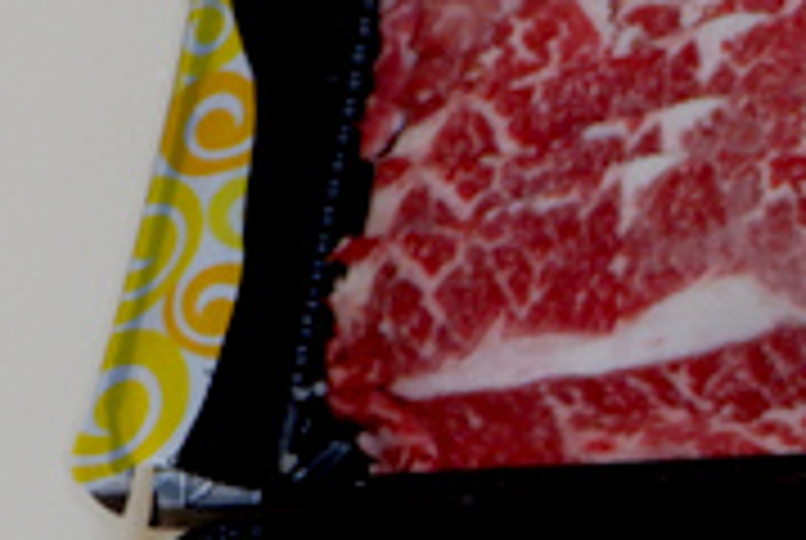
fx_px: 4754
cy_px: 79
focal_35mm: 212
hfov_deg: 8.5
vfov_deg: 6.5
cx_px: 2157
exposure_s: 1/52
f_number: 4.5
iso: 1000
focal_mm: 25.6
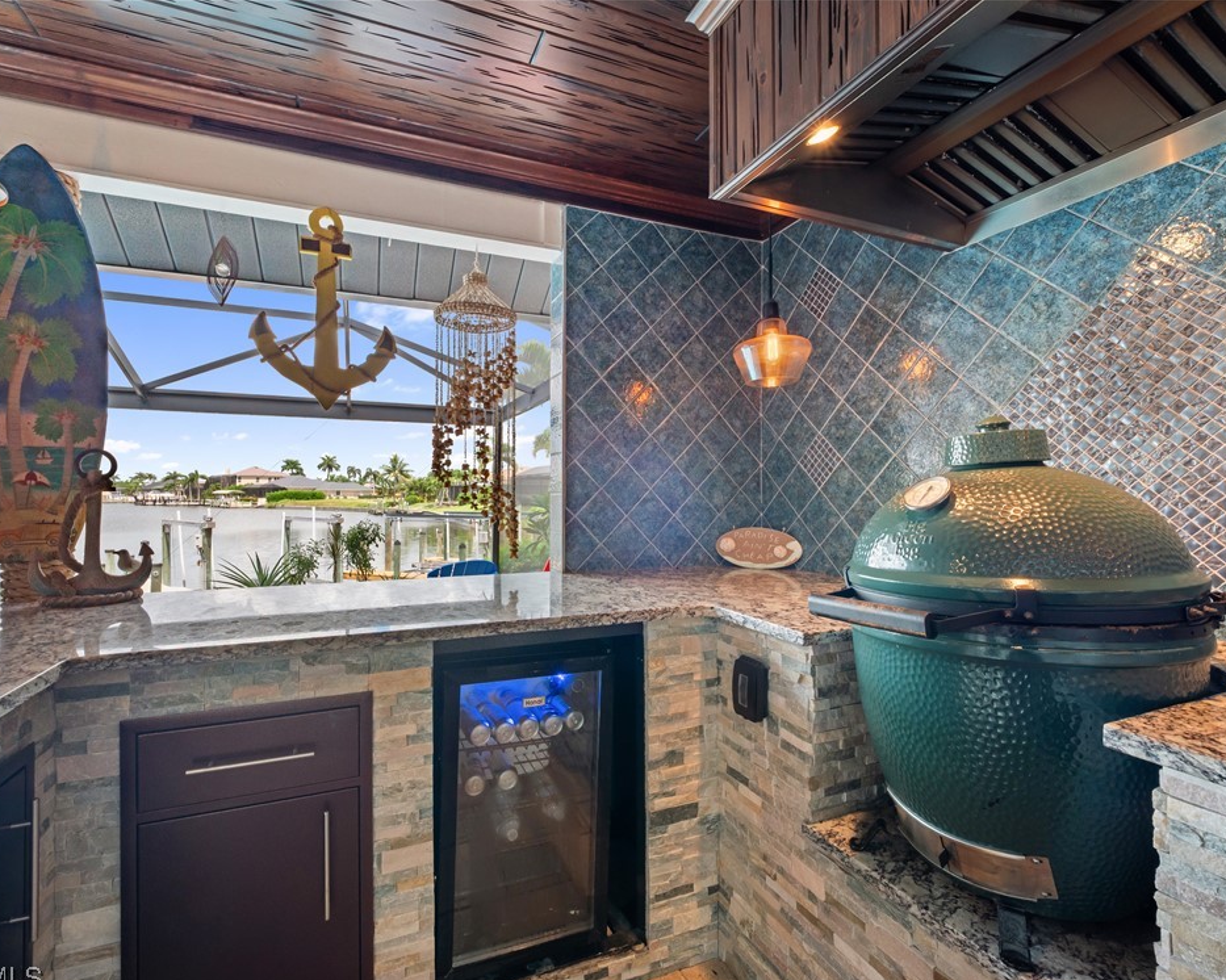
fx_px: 544
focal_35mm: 15
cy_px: 503
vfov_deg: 84.0
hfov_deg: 96.8
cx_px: 590
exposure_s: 1/4
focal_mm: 7
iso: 200
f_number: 7.1
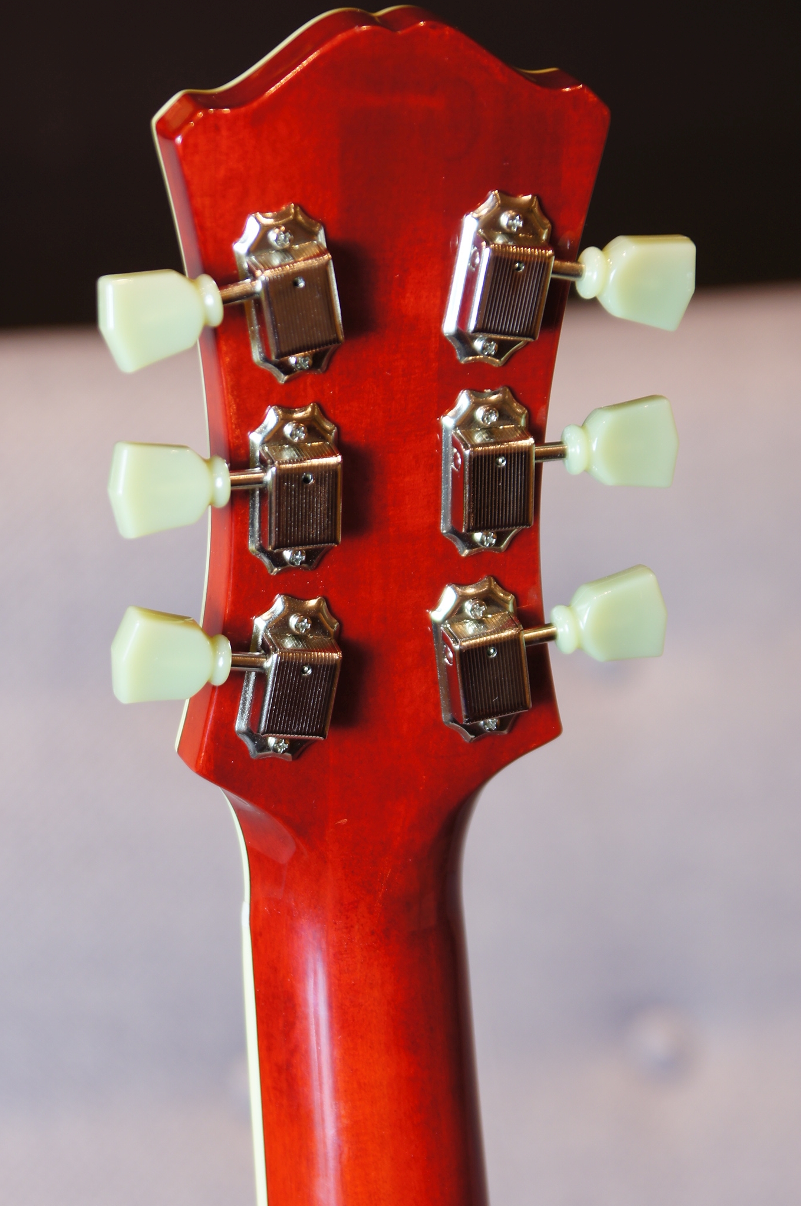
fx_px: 4770
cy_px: 555
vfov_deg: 14.4
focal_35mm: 143
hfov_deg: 9.6
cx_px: 370
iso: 100
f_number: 5
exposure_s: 1/6
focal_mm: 85
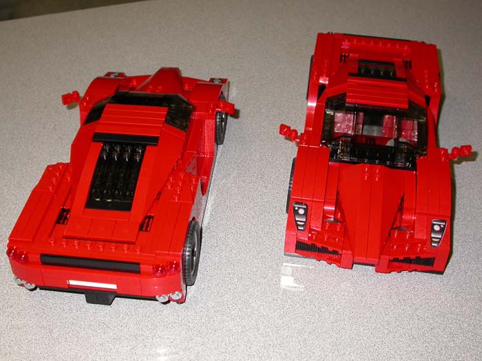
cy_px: 180
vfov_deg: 32.2
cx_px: 241
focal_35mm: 45
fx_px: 627
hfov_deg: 42.1
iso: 100
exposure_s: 1/60
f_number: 2.8
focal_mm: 9.5
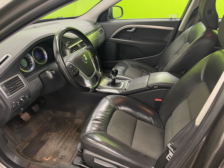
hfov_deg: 67.3
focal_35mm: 26
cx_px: 112
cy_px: 84
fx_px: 168
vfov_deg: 53.1
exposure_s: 1/50
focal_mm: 4.2
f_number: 1.6
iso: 160
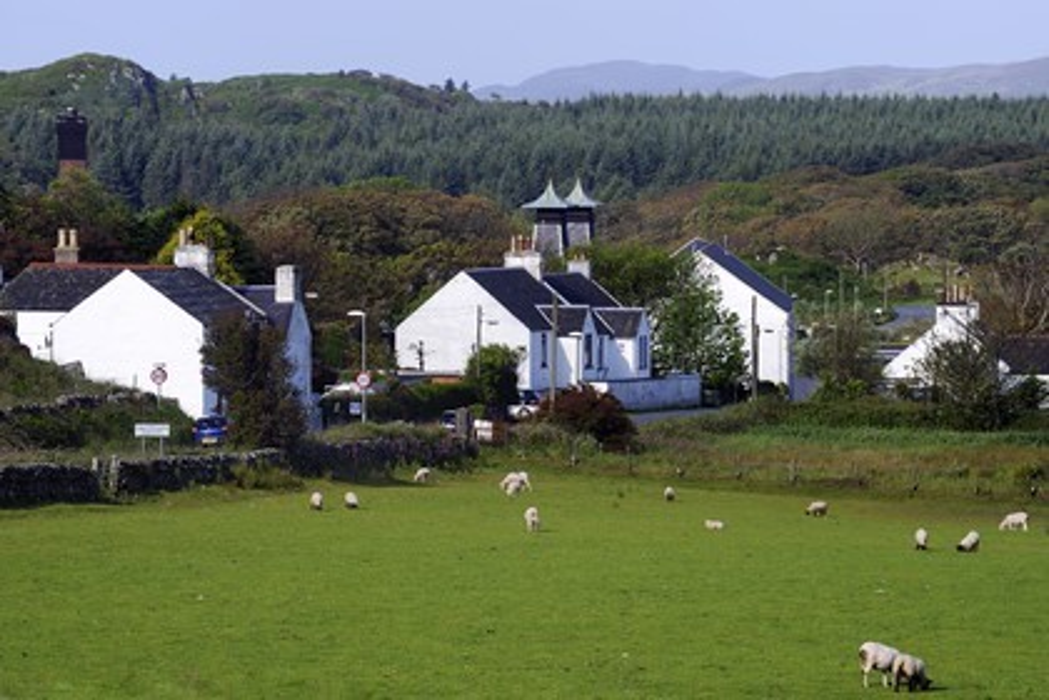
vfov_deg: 7.2
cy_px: 350
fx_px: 5536
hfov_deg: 10.8
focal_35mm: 190
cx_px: 524
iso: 200
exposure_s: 1/200
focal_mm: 190
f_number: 11
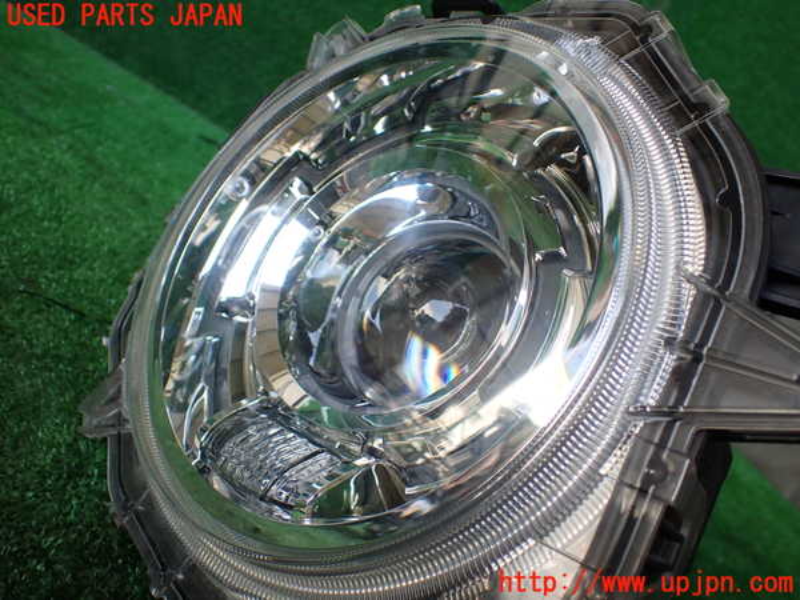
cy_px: 300
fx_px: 693
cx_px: 400
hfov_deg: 60.0
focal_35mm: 30
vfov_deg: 46.8
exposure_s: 1/125
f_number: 2.3
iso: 160
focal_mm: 5.4
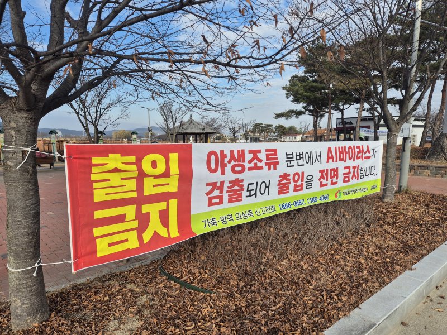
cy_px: 168
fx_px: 297
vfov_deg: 58.9
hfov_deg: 73.9
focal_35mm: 23
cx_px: 224
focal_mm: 5.4
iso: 25
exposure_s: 1/1292
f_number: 1.8
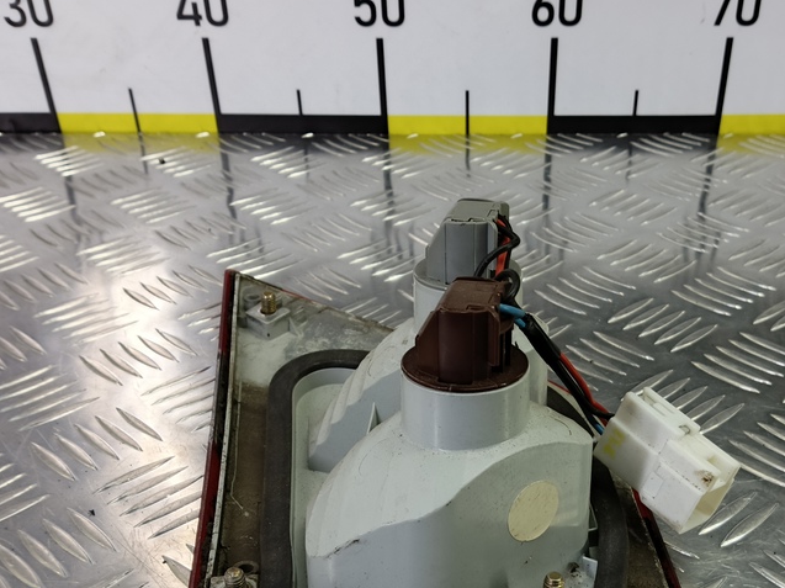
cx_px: 471
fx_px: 839
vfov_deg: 37.6
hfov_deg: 49.9
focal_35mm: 37
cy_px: 450
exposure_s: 1/33.3
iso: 105
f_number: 1.6
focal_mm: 4.11
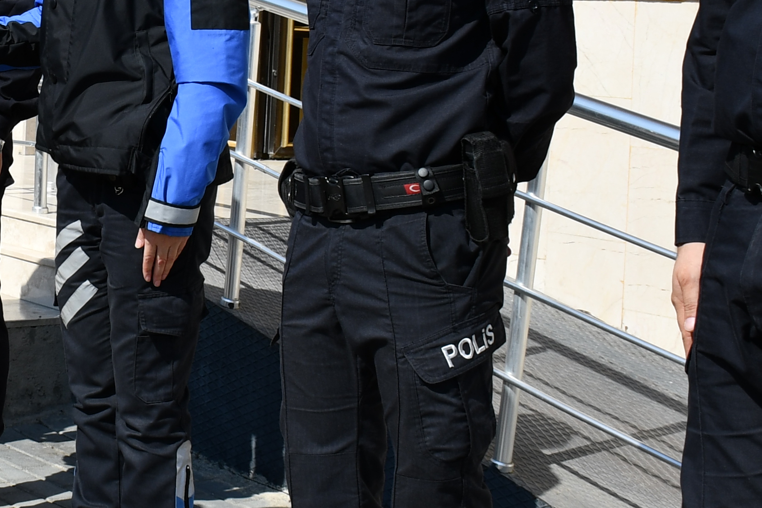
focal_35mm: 89
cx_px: 29
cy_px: 25
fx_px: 1884
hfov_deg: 22.1
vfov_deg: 15.1
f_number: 9
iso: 100
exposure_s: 1/320
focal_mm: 18
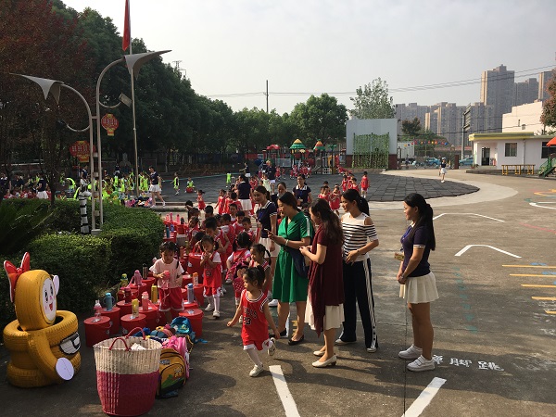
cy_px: 208
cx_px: 278
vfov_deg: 48.2
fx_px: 466
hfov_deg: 61.7
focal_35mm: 29
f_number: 2.2
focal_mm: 4.15
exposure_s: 1/1374
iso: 25
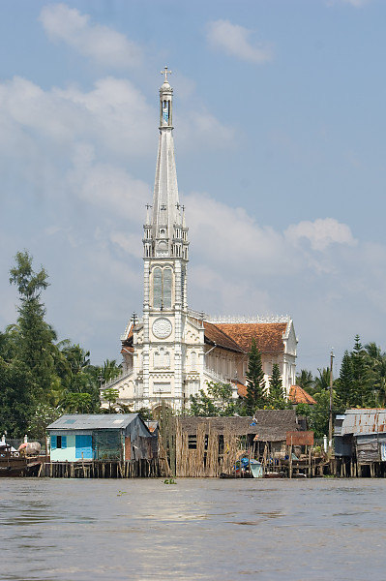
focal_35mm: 158
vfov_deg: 13.1
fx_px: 2537
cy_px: 290
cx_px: 193
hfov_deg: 8.7
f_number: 5.6
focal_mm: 105
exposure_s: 1/1000
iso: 125
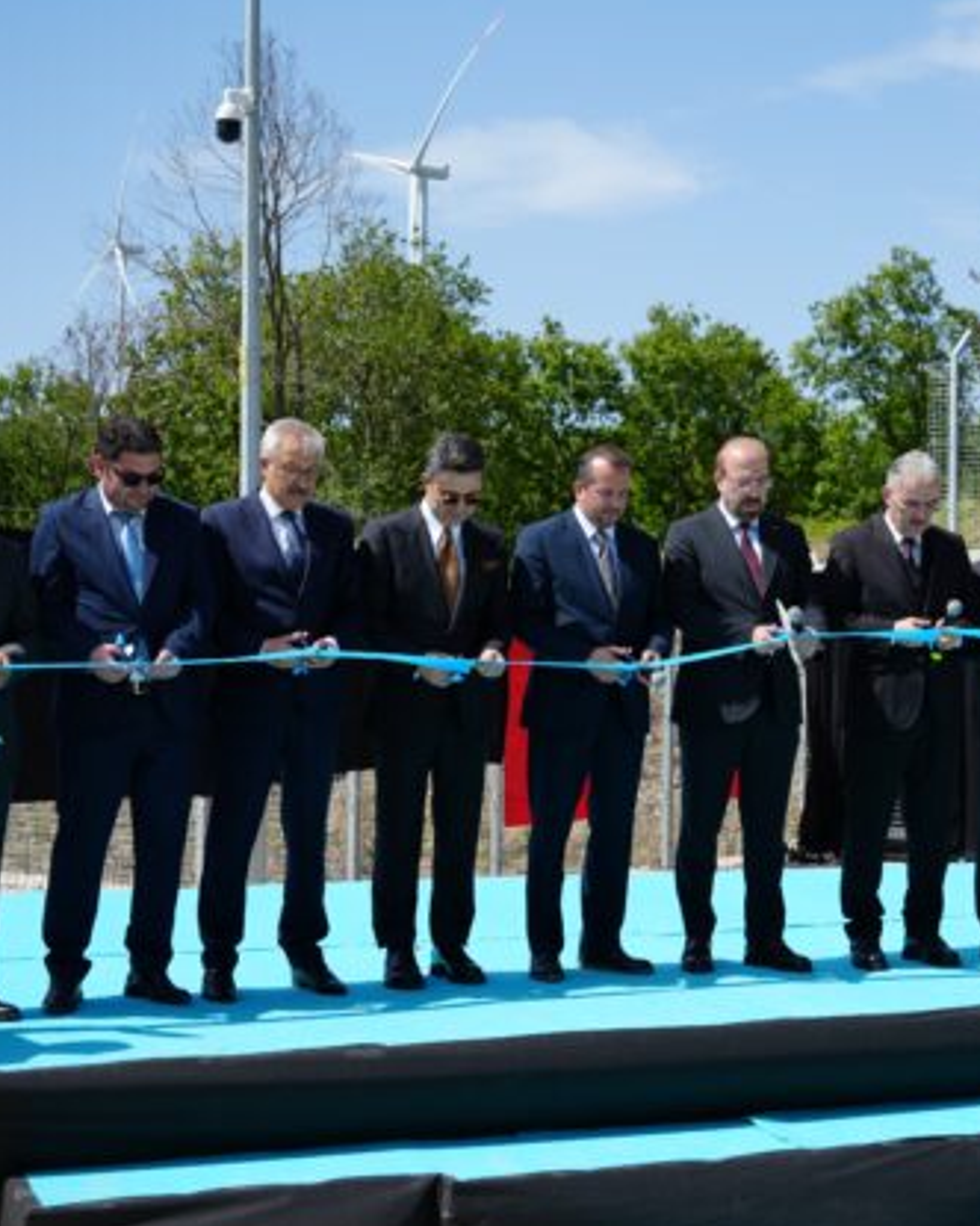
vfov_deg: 33.0
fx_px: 2067
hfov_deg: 26.5
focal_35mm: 57
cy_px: 612
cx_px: 679
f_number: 5
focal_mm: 40
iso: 100
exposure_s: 1/640
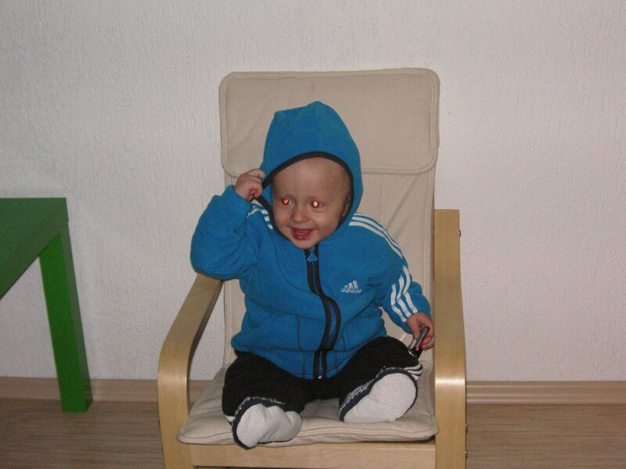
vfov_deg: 25.2
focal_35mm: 58
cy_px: 234
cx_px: 313
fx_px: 1049
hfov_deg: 33.2
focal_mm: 9.6
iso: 160
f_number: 3.7
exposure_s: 1/60
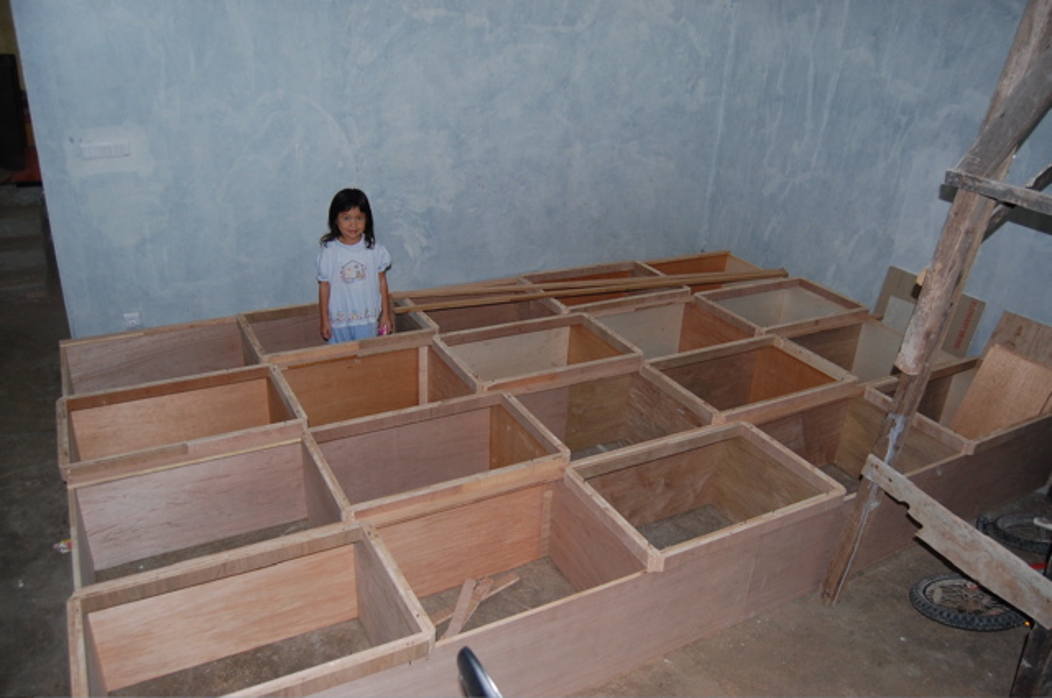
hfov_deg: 67.4
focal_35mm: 27
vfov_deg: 47.8
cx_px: 526
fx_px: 788
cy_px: 349
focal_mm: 18
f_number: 3.5
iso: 400
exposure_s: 1/60
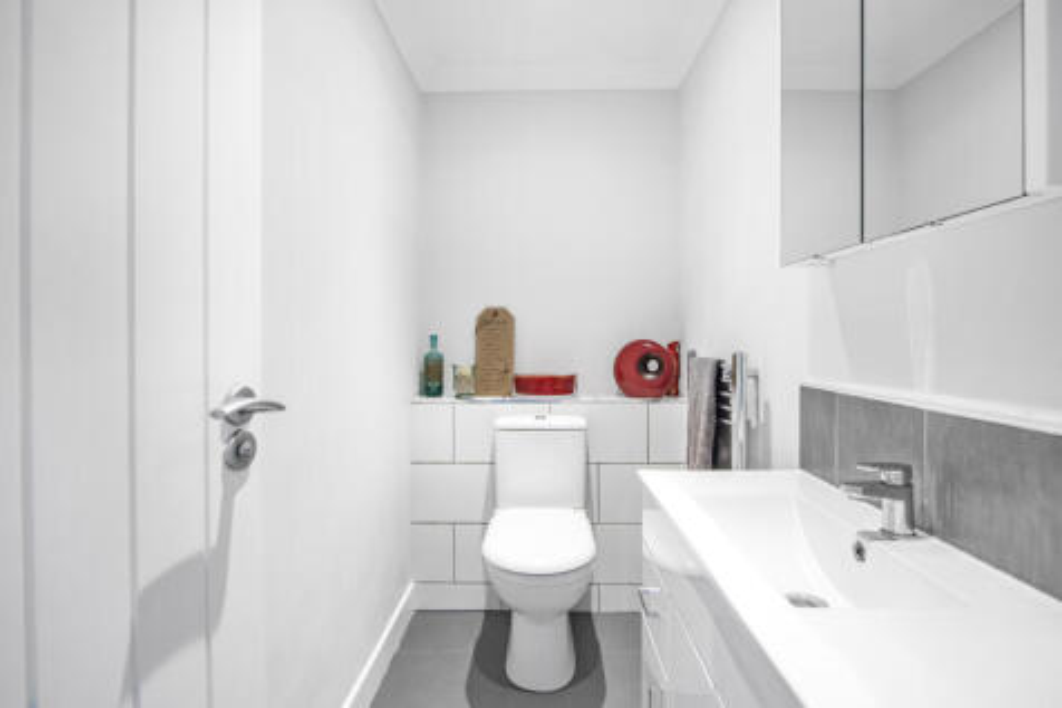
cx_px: 531
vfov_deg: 67.3
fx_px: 531
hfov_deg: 90.0
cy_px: 354
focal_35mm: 18
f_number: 8
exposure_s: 1/4
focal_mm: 18
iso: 125
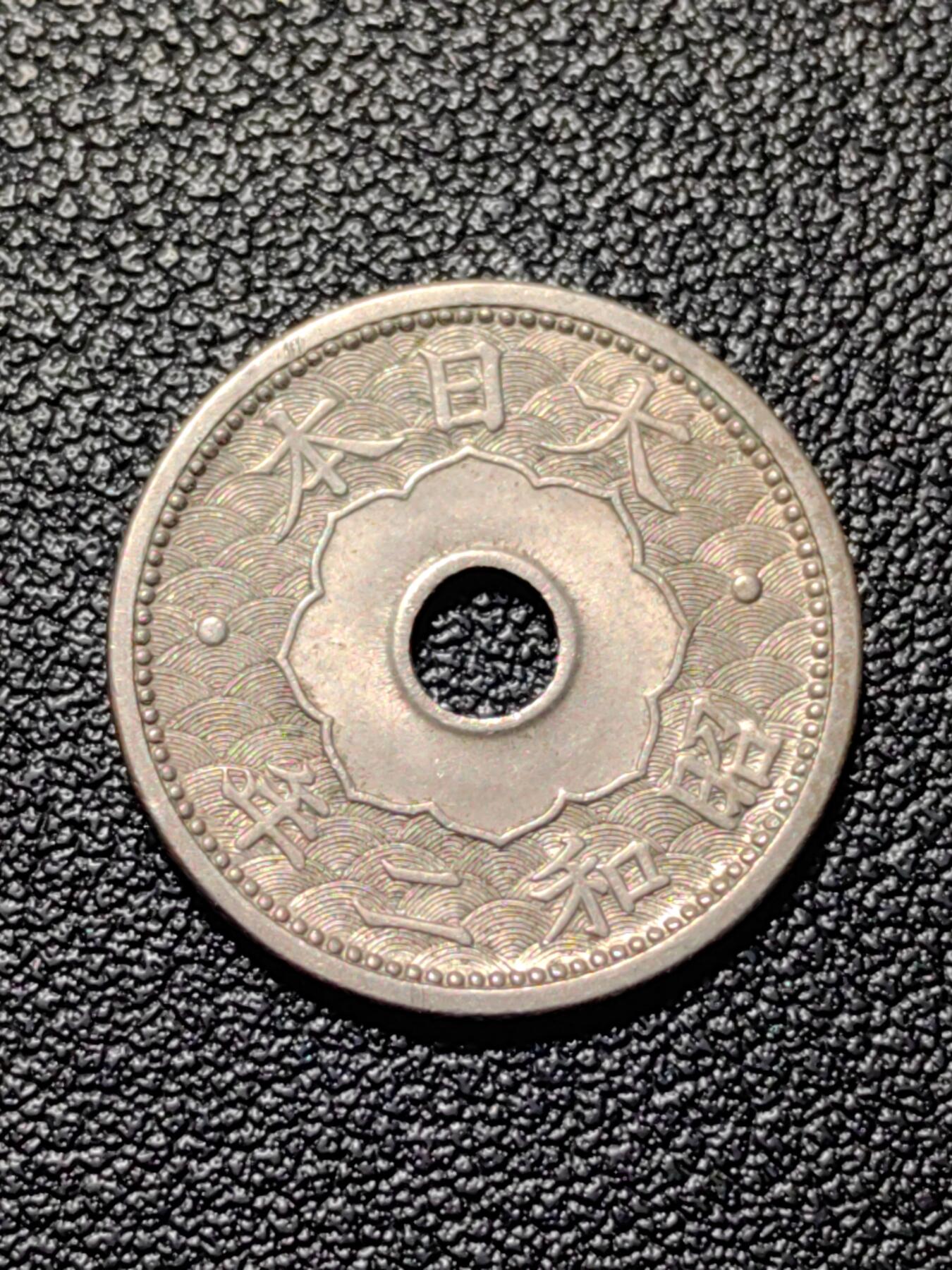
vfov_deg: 19.6
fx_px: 3667
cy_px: 635
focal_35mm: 100
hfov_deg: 14.8
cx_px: 476
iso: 50
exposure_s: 1/120
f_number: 2
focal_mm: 5.75
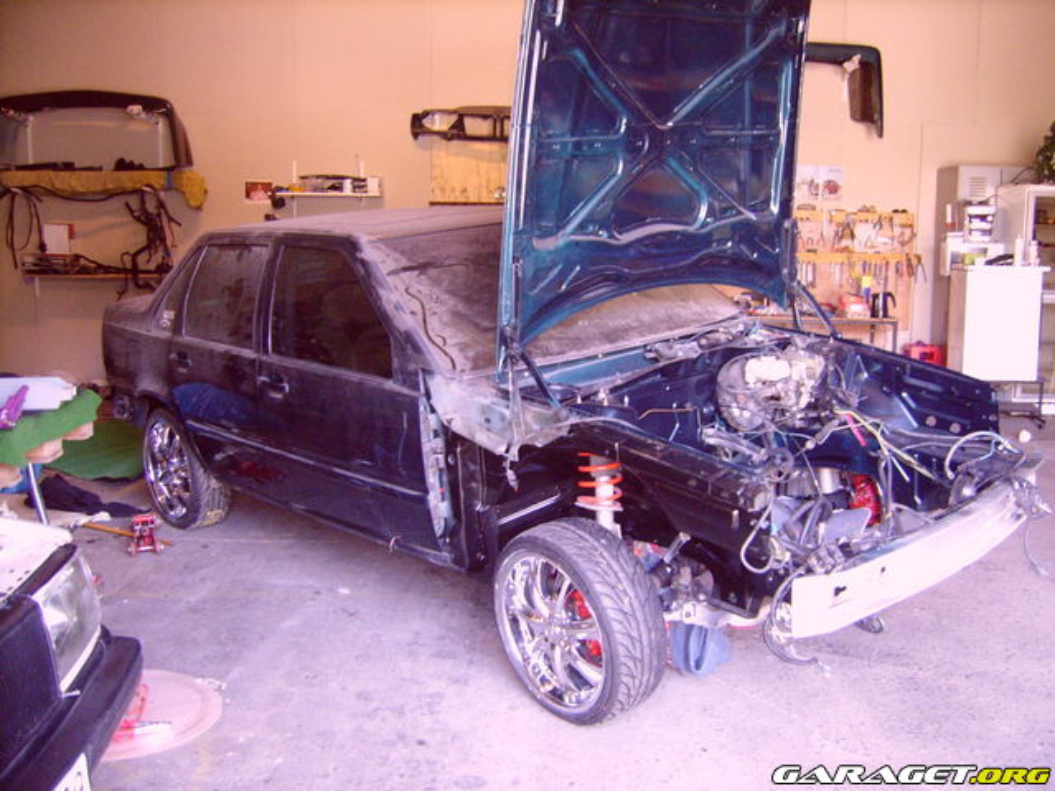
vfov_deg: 40.7
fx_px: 1067
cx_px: 528
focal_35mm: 35
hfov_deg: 52.6
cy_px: 396
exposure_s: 1/30
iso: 282
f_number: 2.8
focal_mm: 5.95
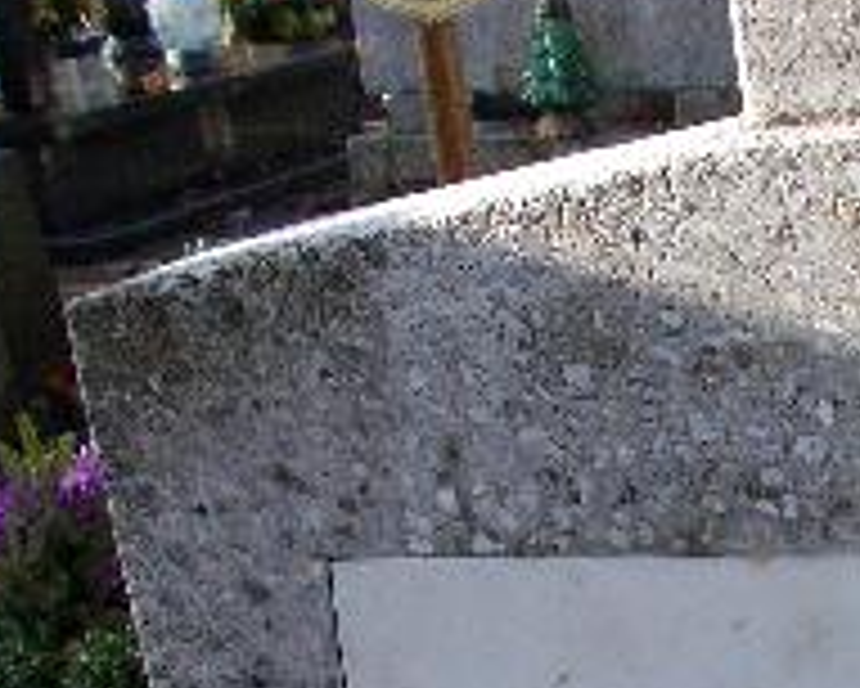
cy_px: 868
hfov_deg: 21.0
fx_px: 2165
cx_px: 1013
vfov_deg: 17.1
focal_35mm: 85
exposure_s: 1/125
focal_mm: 4.6
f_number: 3.2
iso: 80
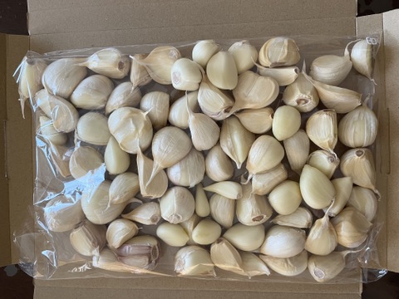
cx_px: 200
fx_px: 300
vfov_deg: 53.1
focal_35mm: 26
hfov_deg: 67.3
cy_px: 150
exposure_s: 1/60
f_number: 1.6
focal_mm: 5.1
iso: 160
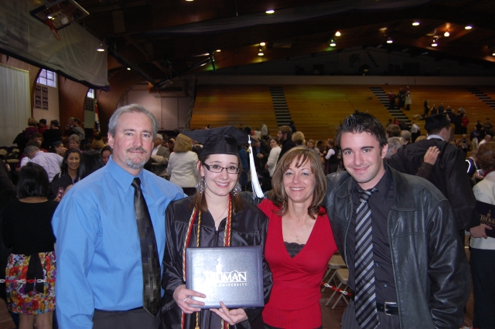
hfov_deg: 55.1
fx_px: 474
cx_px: 248
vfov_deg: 38.3
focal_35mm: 34
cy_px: 164
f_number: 3.8
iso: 400
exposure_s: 1/60
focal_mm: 23
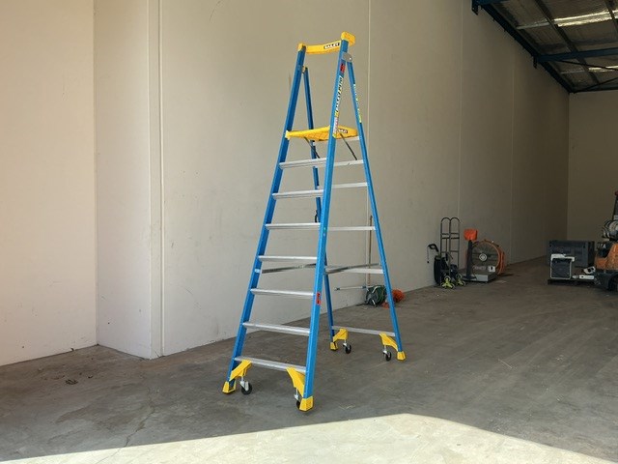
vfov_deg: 48.2
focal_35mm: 29
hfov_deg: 61.7
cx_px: 309
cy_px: 232
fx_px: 518
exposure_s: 1/400
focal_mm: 3
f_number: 1.8
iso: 25
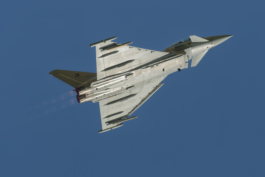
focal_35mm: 280
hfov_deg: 7.4
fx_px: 2061
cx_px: 132
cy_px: 88
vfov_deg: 4.9
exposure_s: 1/1600
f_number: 8
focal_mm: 280
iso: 320
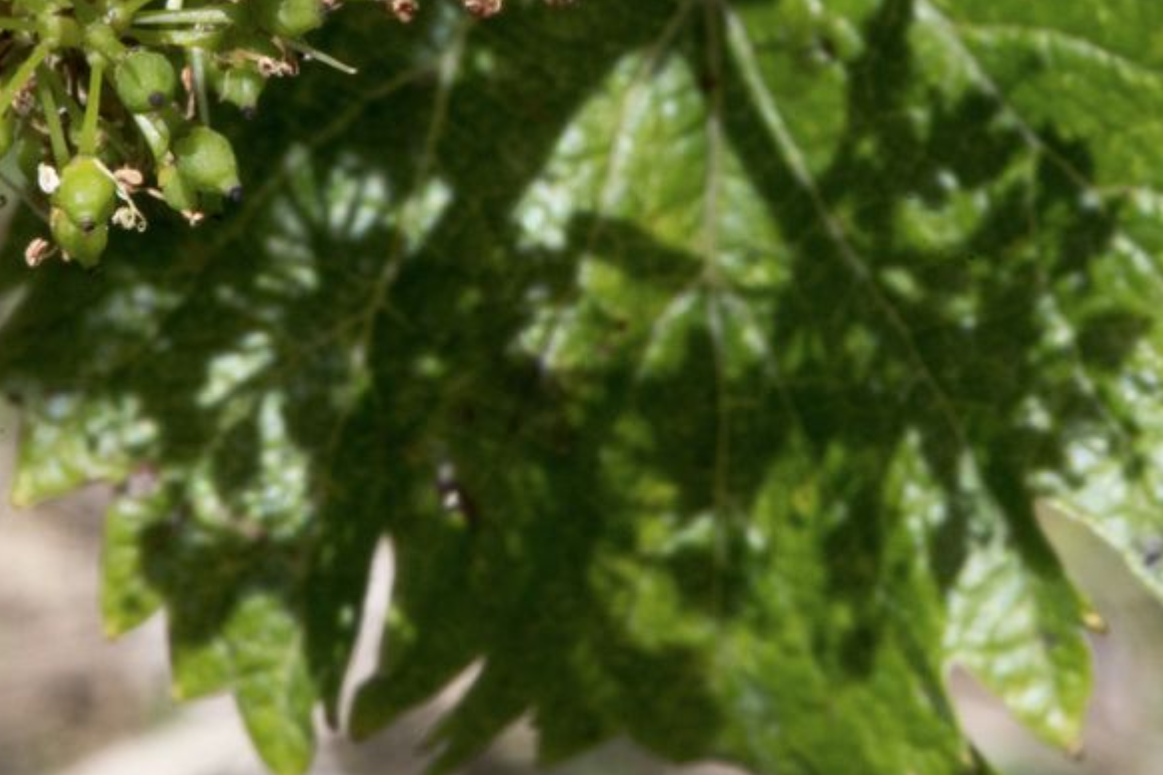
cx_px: 619
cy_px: 80
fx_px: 7462
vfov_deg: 5.9
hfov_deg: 8.9
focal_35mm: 231
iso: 2000
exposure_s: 1/125
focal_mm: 105
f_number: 40
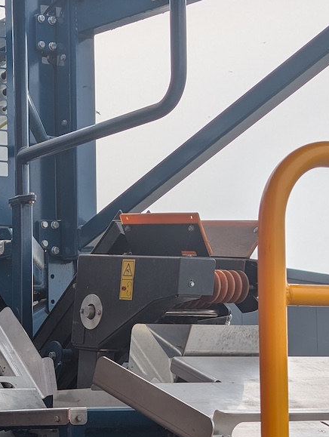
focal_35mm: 110
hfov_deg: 12.9
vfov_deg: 17.4
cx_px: -134
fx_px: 1390
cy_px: 457
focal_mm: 6.9
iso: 21
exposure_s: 1/1898
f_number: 1.68
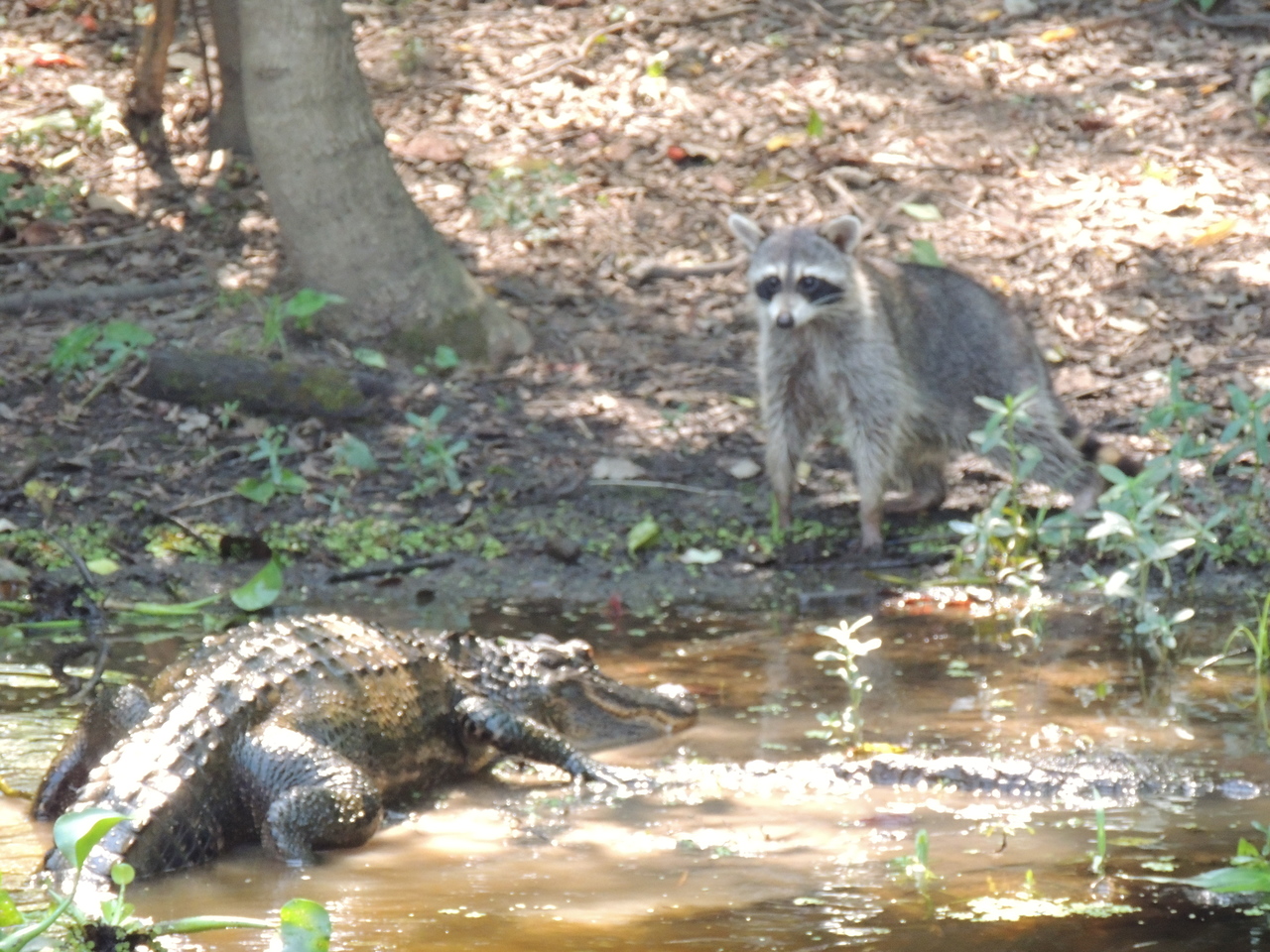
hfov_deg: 5.7
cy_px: 476
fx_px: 12841
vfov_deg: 4.2
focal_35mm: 350
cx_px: 635
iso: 800
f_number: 4.8
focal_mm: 62.4
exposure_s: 1/160
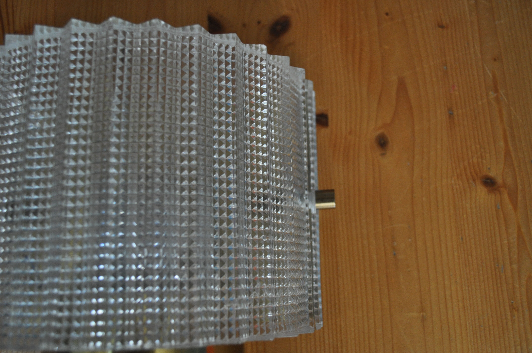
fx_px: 531
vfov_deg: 36.8
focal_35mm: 36
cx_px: 266
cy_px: 176
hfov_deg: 53.2
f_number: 4
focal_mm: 24
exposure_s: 1/30
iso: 800
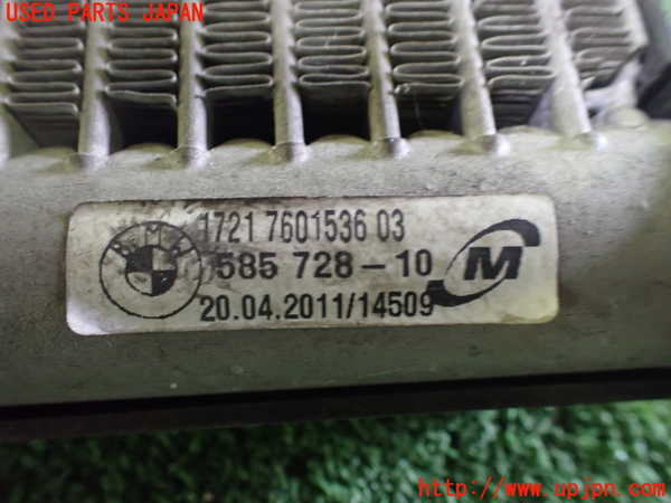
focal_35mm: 30
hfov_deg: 60.0
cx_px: 336
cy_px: 252
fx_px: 582
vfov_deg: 46.8
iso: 1000
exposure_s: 1/30
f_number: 2.3
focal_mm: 5.4
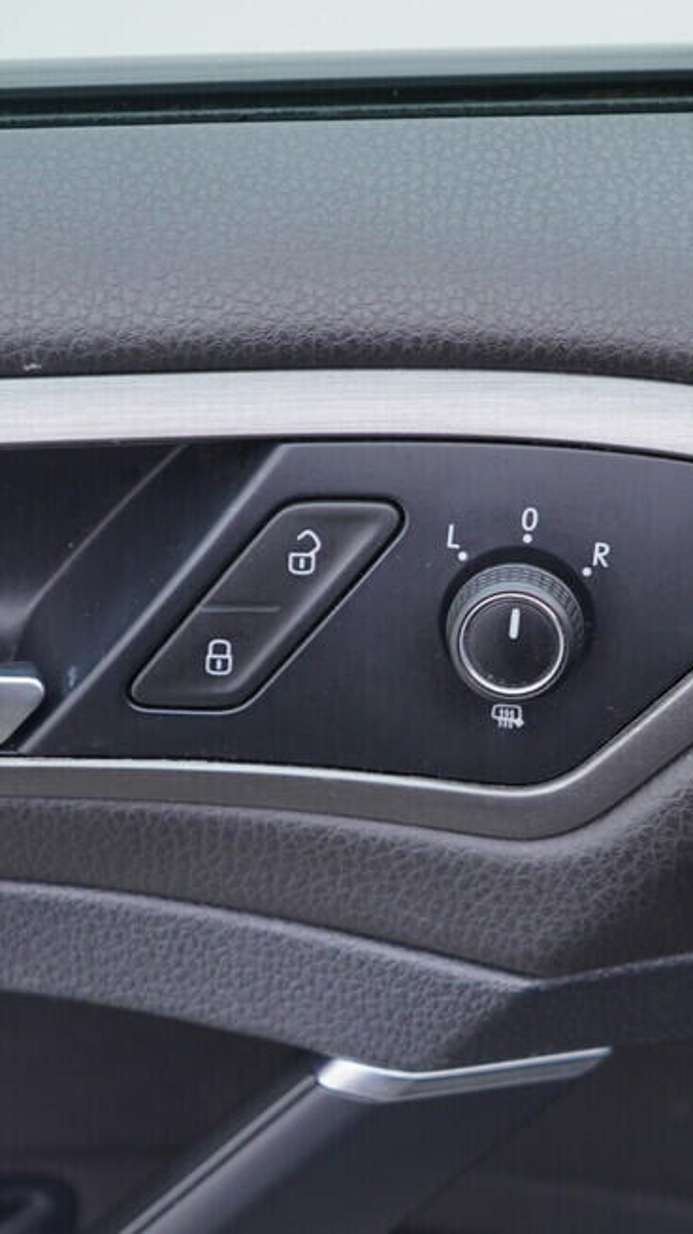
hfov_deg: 20.4
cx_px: 388
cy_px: 596
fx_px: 1929
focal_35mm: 59
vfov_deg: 35.5
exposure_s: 1/40
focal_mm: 24
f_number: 2.8
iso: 125
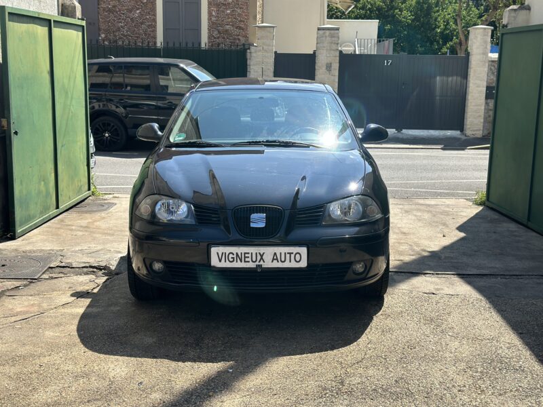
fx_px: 753
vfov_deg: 30.3
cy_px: 204
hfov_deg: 39.7
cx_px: 272
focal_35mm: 48
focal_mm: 6.86
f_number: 1.78
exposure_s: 1/2532
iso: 64
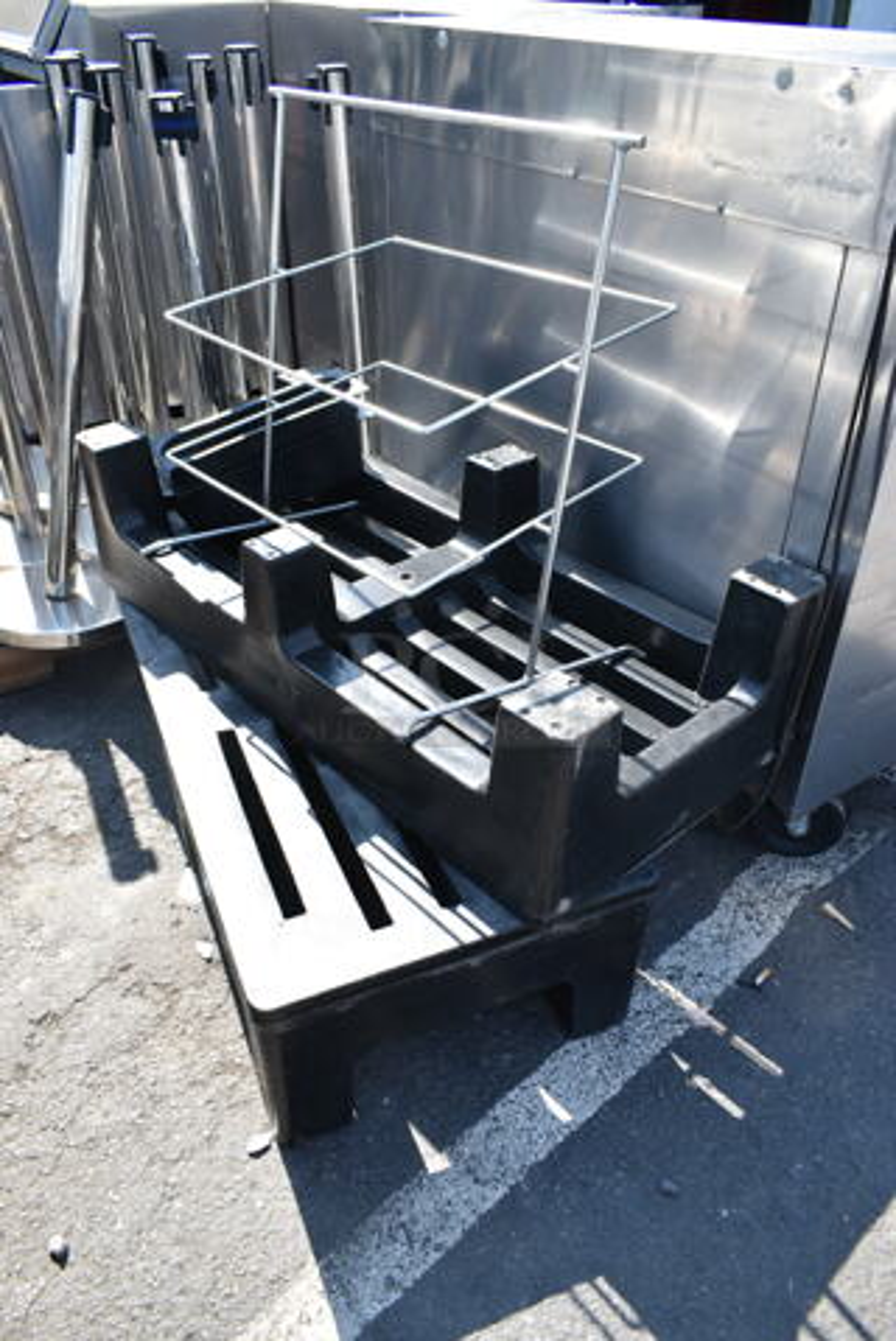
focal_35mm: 27
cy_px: 670
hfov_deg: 48.0
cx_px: 448
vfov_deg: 67.4
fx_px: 1006
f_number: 5.6
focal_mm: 18
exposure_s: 1/125
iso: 100
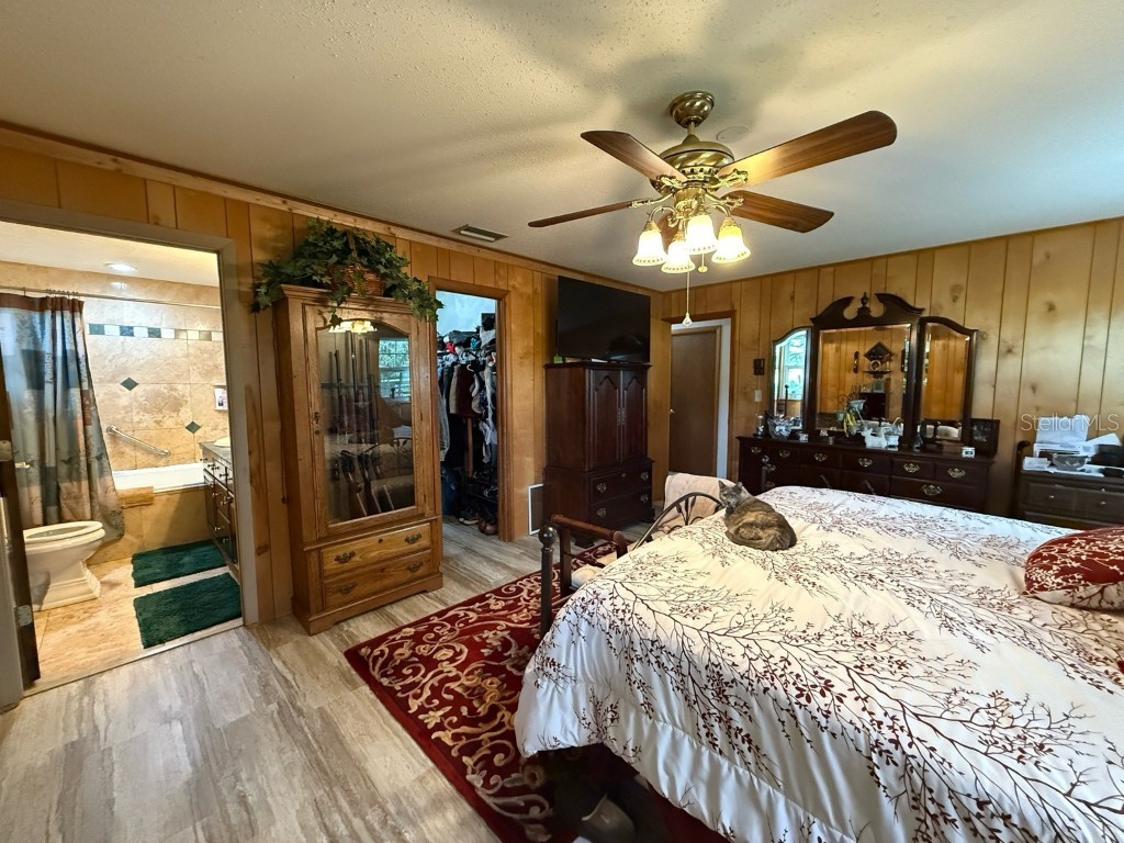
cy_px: 422
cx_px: 562
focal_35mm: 14
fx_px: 455
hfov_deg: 102.1
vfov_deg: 85.7
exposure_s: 1/60
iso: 1000
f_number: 2.2
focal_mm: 2.22
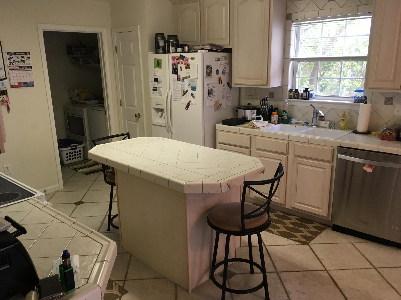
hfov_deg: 61.7
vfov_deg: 48.2
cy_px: 150
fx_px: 336
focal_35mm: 29
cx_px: 200
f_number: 2.2
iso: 100
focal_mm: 4.15
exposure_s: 1/30
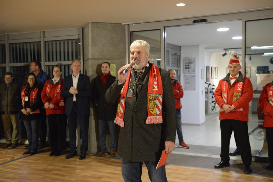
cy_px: 91
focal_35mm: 48
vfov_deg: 28.1
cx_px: 136
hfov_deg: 41.1
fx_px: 364
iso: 6400
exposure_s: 1/250
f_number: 4
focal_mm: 48
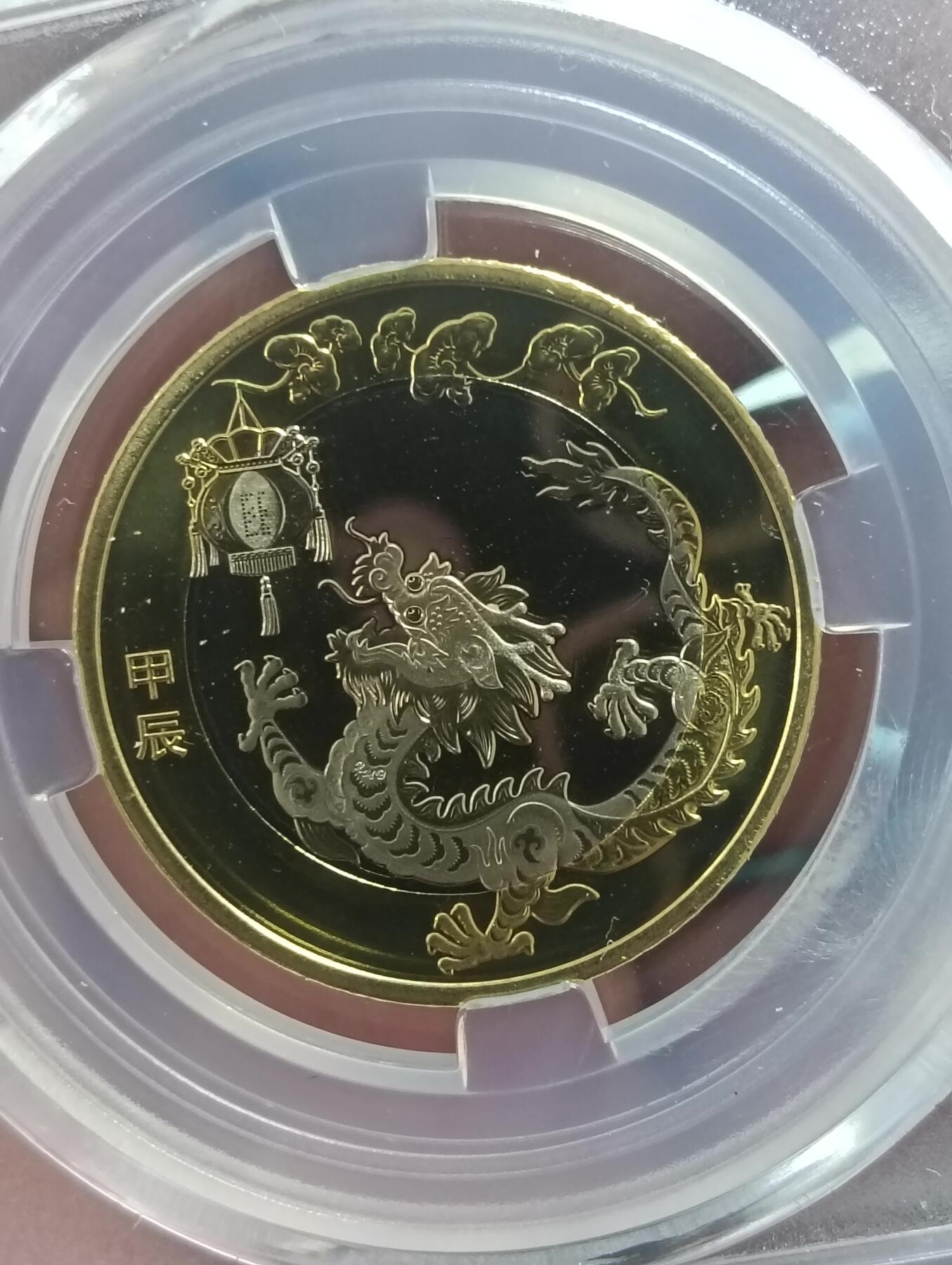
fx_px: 2049
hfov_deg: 26.2
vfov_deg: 34.3
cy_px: 632
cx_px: 476
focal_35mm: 56
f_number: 1.8
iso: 500
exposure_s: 1/33.3
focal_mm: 3.98
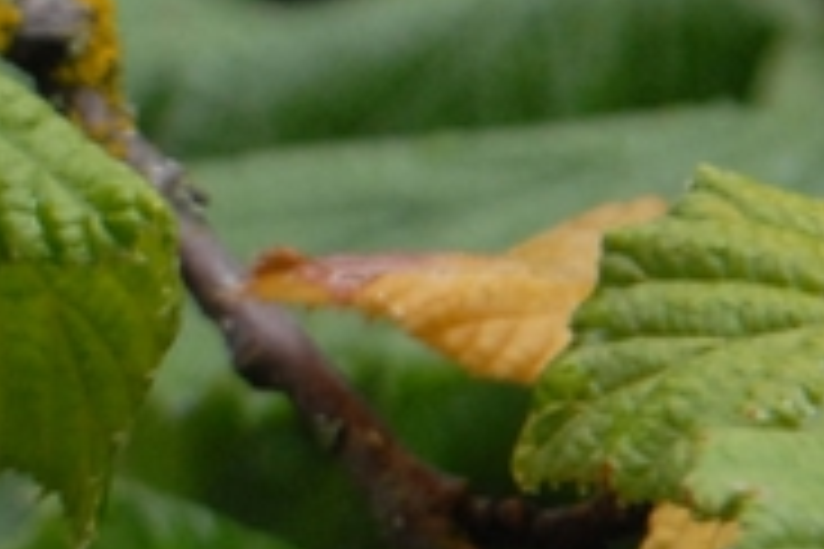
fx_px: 21171
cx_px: -1441
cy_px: -110
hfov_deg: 2.2
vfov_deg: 1.5
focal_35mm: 925
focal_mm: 110
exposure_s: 1/200
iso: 400
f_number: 7.1
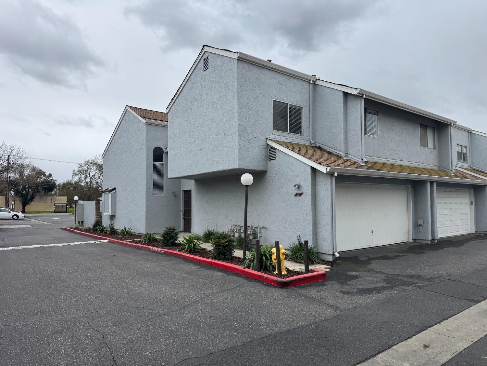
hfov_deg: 71.6
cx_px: 244
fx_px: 338
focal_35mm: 24
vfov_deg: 56.8
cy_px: 183
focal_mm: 6.76
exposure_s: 1/3096
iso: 80
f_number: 1.78
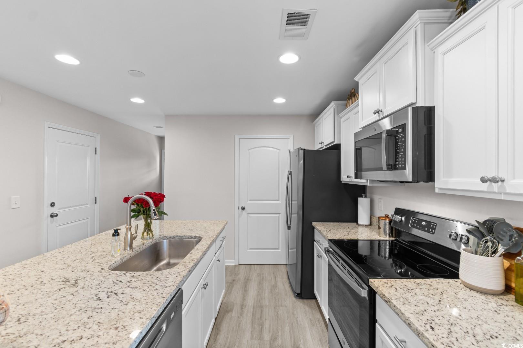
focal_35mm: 15
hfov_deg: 100.4
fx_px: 218
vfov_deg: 77.3
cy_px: 174
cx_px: 262
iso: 100
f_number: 4.5
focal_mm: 10
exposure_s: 1/2
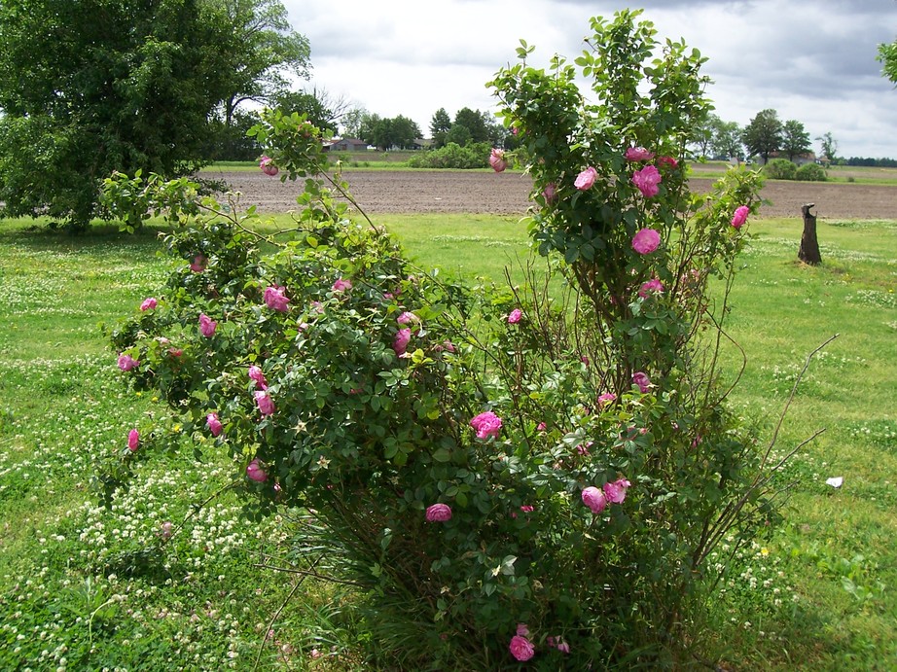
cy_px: 336
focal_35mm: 34
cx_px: 448
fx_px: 881
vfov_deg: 41.8
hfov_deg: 54.0
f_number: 5.6
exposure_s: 1/350
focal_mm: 5.6
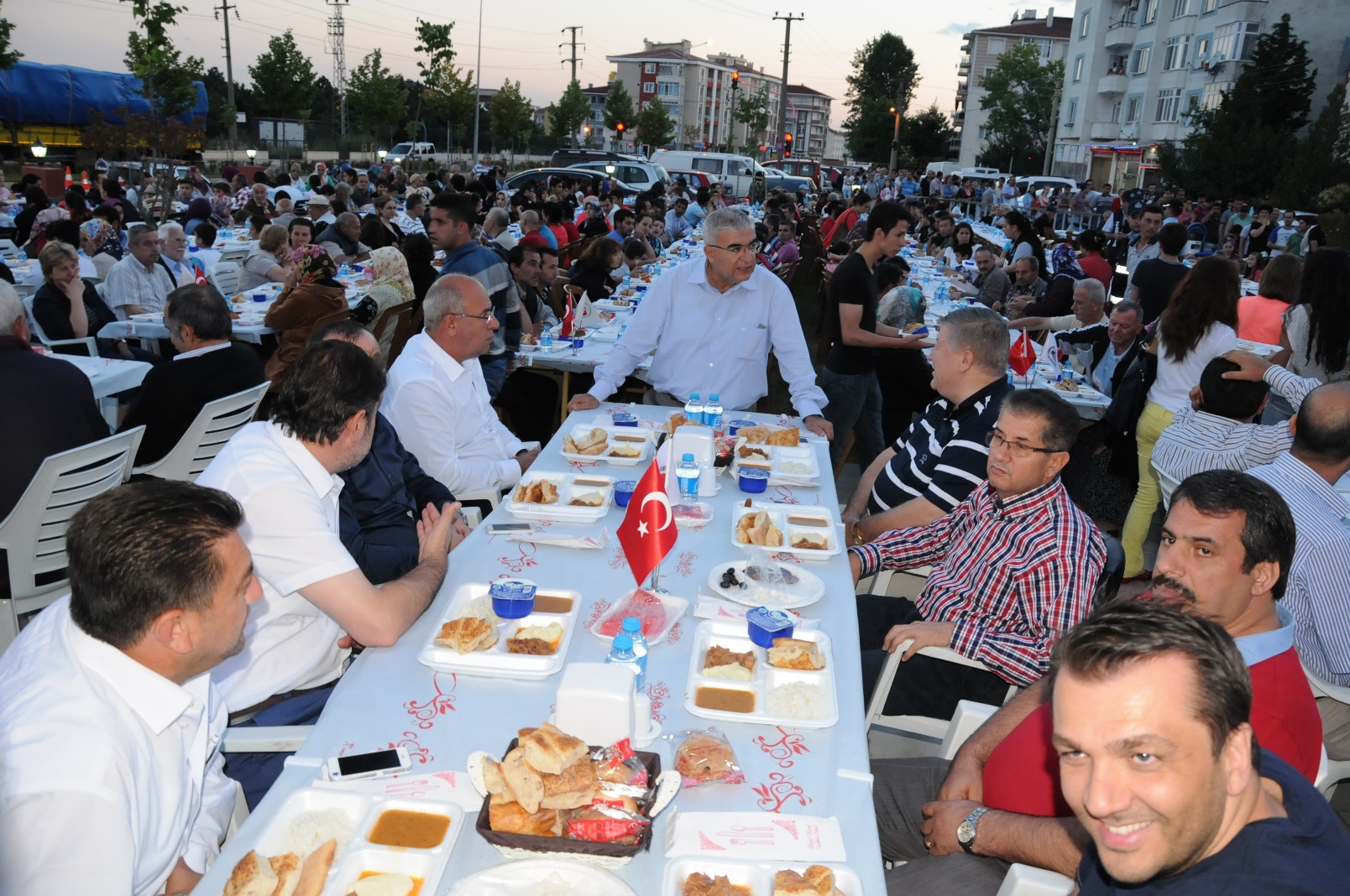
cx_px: 675
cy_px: 448
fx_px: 1011
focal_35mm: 27
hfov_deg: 67.4
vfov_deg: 47.8
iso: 1000
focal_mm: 18
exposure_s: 1/80
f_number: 5
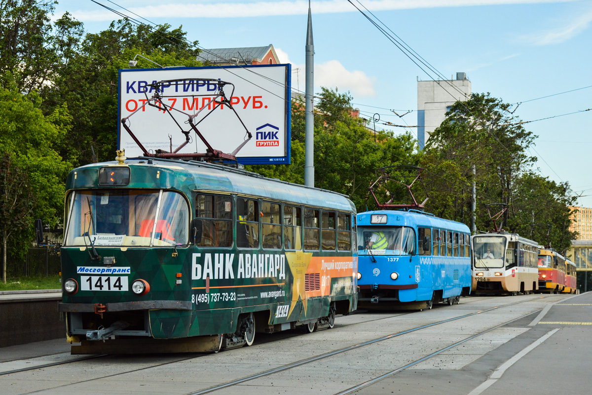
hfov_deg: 27.0
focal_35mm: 75
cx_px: 296
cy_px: 198
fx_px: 1233
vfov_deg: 18.2
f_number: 8
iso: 400
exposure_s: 1/400
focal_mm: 50
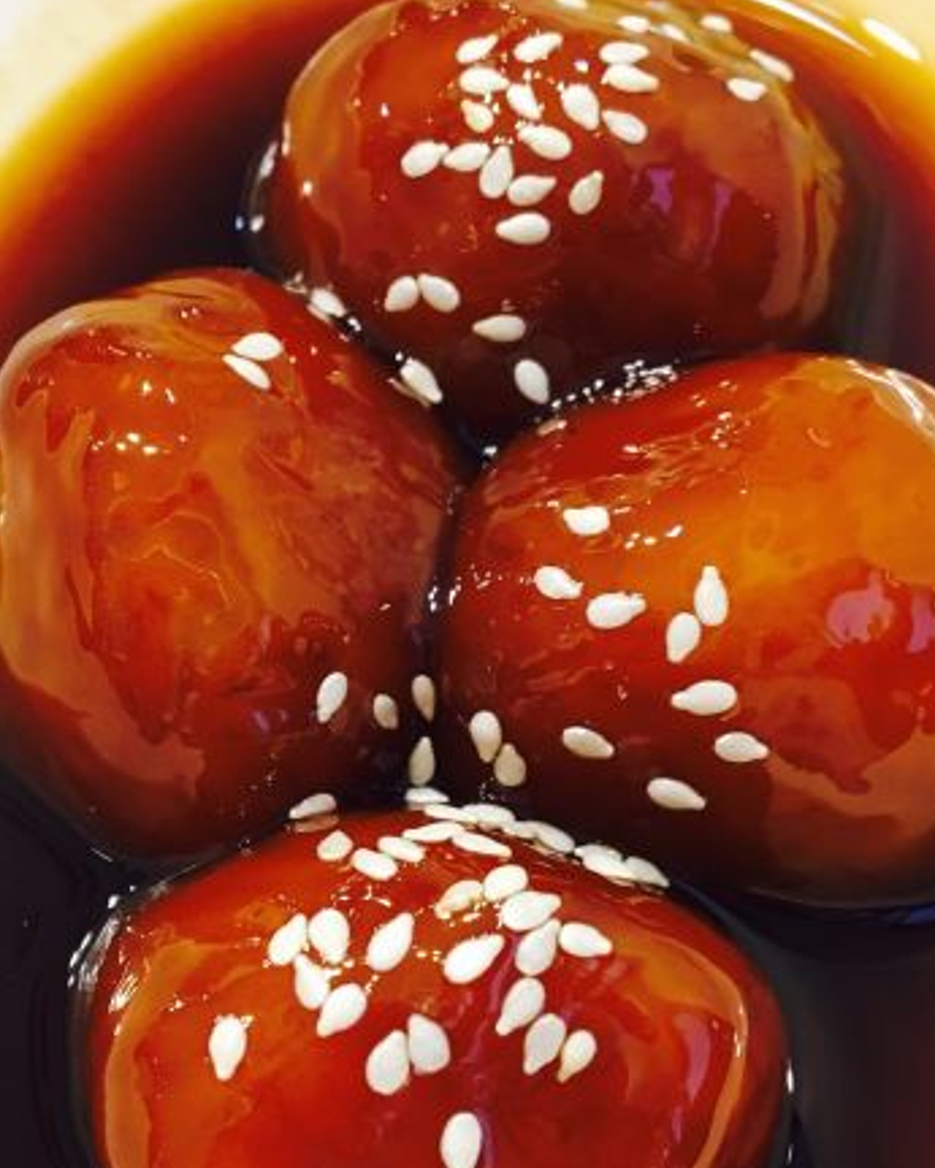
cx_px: 451
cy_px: 705
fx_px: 1591
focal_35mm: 46
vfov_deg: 40.1
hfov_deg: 32.8
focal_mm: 4.15
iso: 200
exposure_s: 1/20
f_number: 2.2
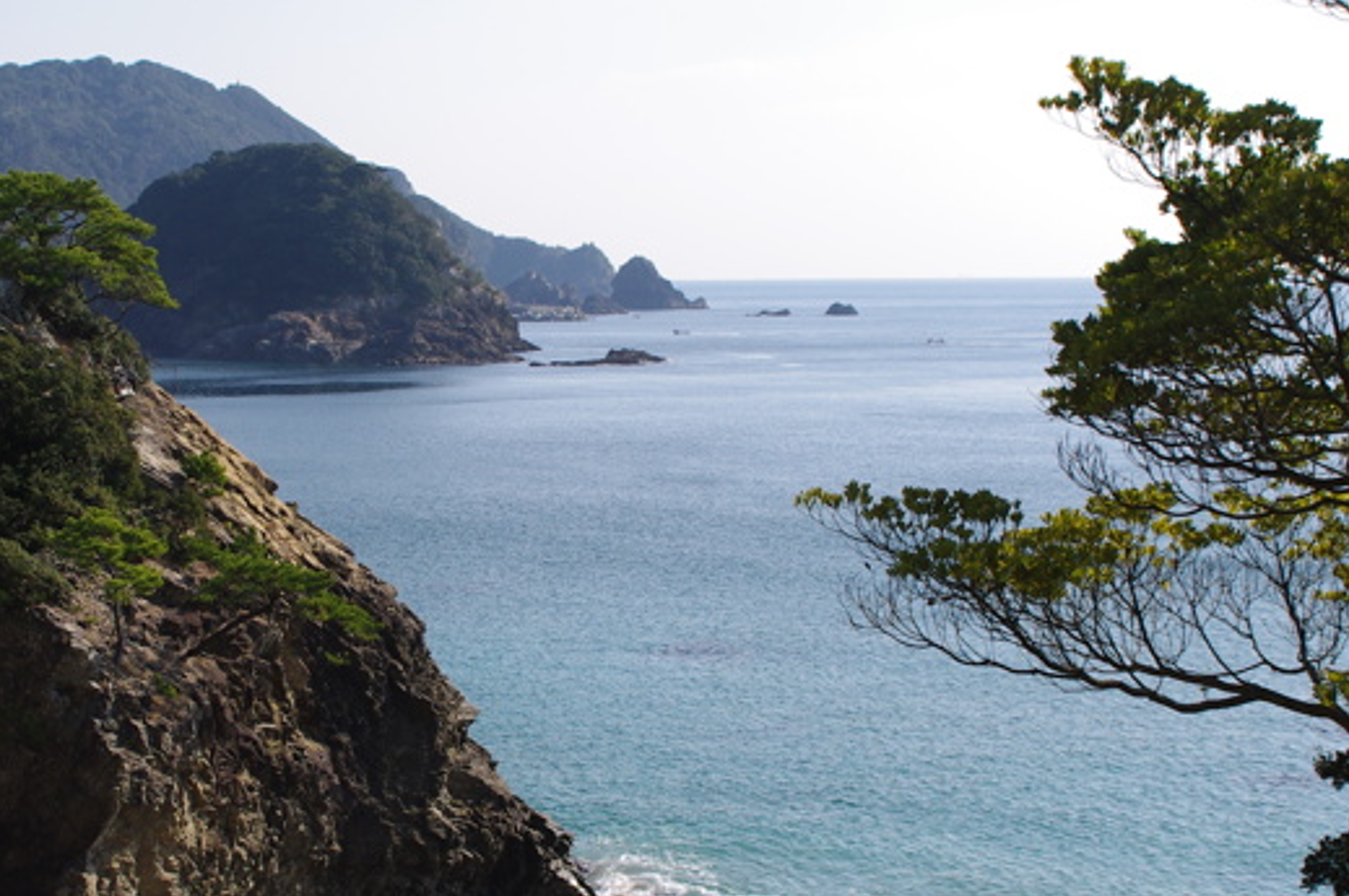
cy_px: 558
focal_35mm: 71
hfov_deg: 28.3
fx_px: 2658
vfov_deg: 19.1
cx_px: 476
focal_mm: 24
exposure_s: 1/200
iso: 100
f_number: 9
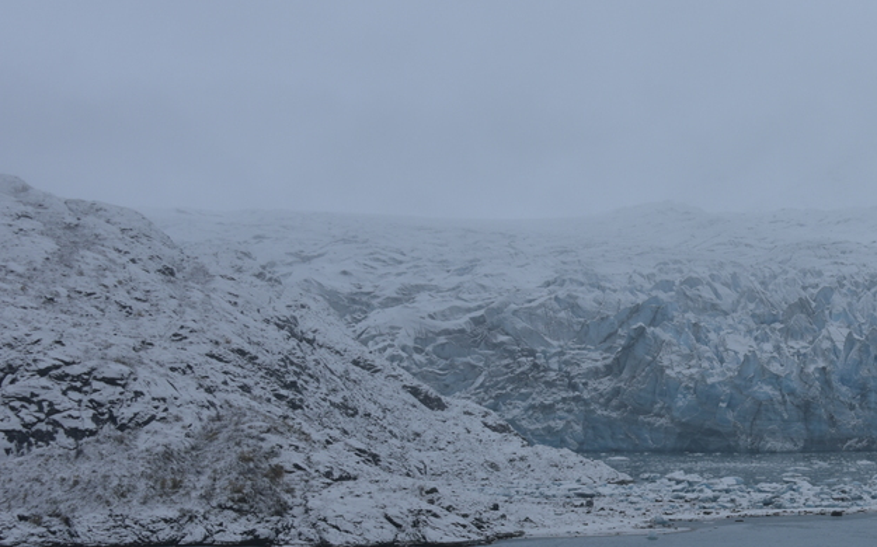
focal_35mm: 94
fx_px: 2246
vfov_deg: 13.9
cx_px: 890
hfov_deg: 21.3
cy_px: 337
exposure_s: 1/200
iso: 100
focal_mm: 45
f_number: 7.1
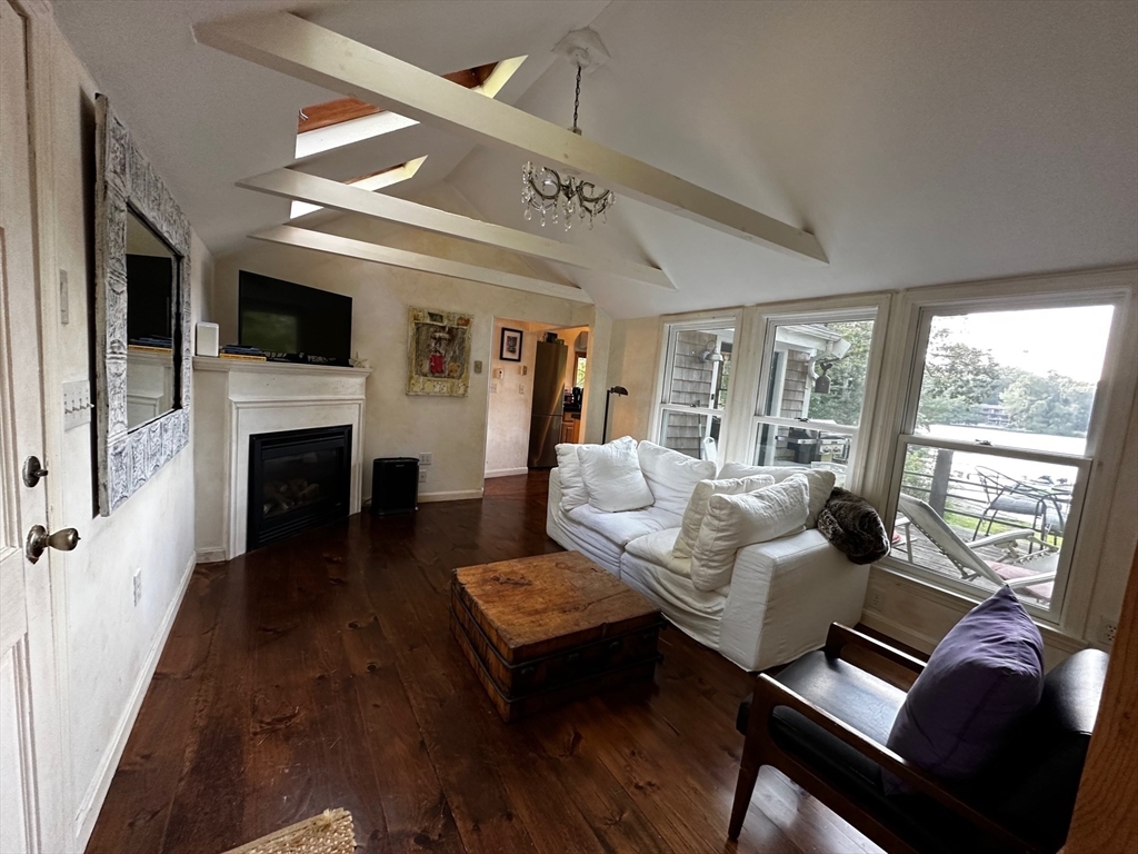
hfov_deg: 102.1
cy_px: 427
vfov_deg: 85.7
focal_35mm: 14
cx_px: 569
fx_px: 460
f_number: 2.2
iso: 200
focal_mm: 2.22
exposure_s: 1/60
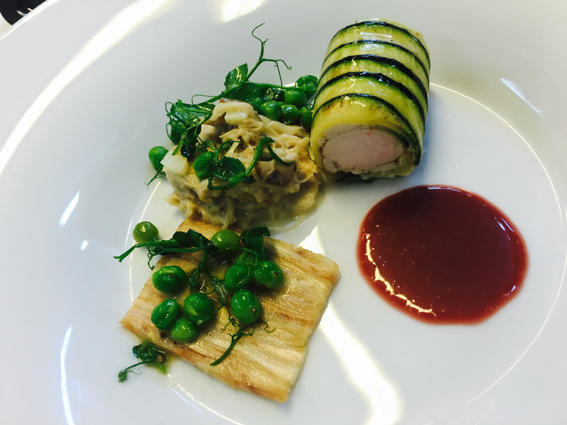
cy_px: 212
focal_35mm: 29
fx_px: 475
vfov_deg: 48.2
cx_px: 284
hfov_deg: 61.7
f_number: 2.2
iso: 40
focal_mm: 4.15
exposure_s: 1/33
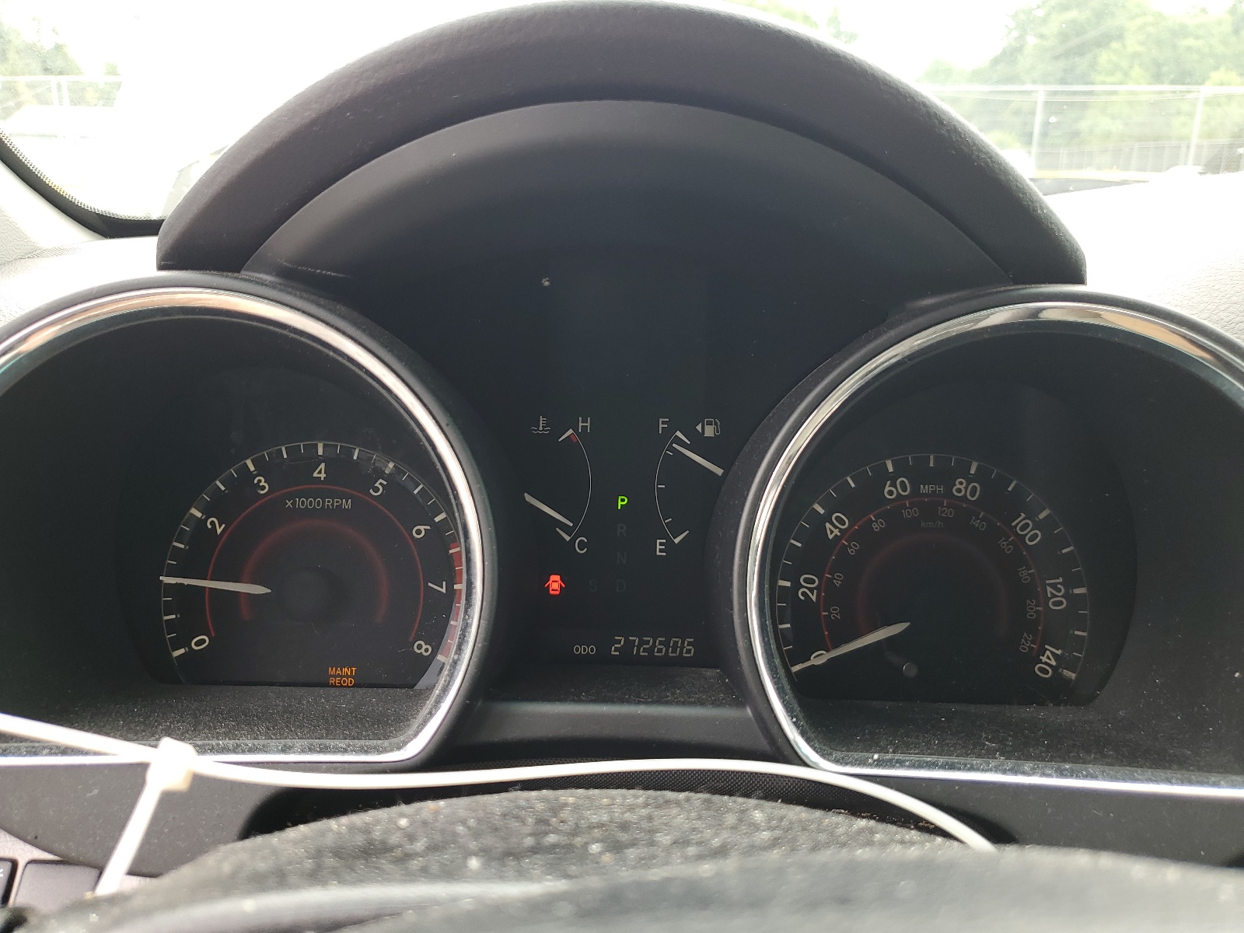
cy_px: 466
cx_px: 622
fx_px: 934
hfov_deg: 67.3
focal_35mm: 26
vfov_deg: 53.1
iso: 50
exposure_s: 1/147
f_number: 1.5
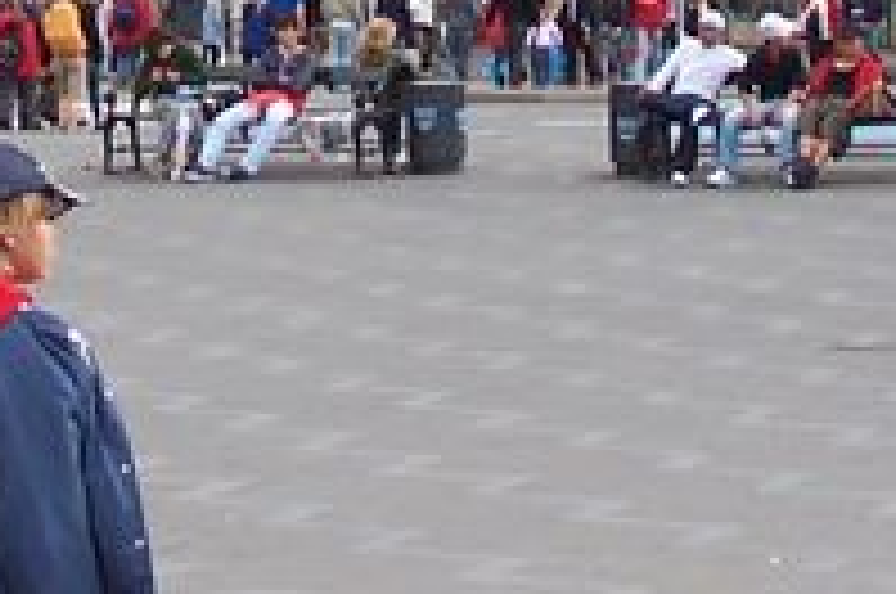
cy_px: -720
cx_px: 117
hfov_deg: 7.7
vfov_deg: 5.0
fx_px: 6659
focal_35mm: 268
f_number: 3.2
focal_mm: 10.7
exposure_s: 1/250
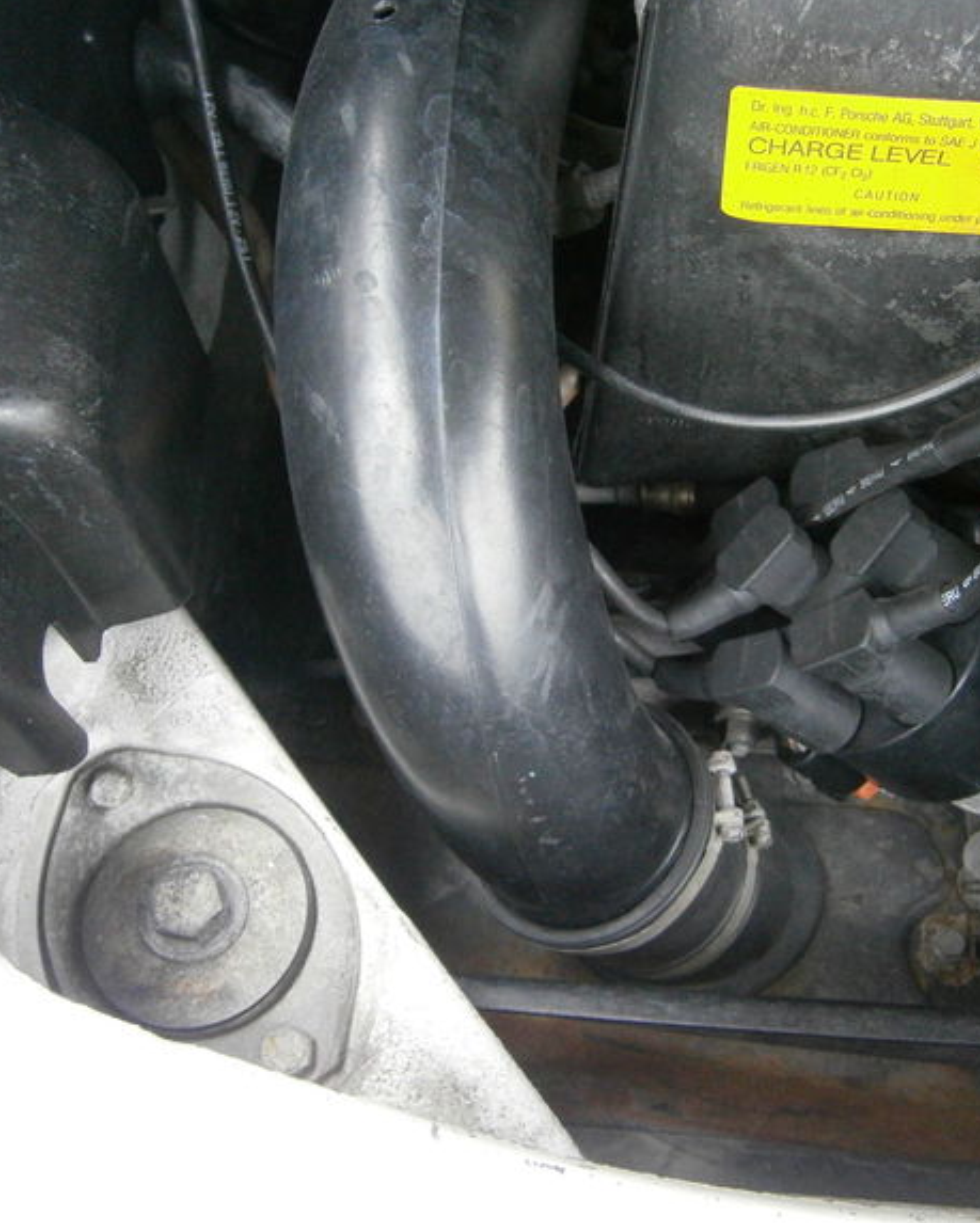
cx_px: 634
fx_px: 1232
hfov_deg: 42.9
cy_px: 610
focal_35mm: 34
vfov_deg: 52.8
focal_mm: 4.7
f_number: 2.8
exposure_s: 1/250
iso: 400
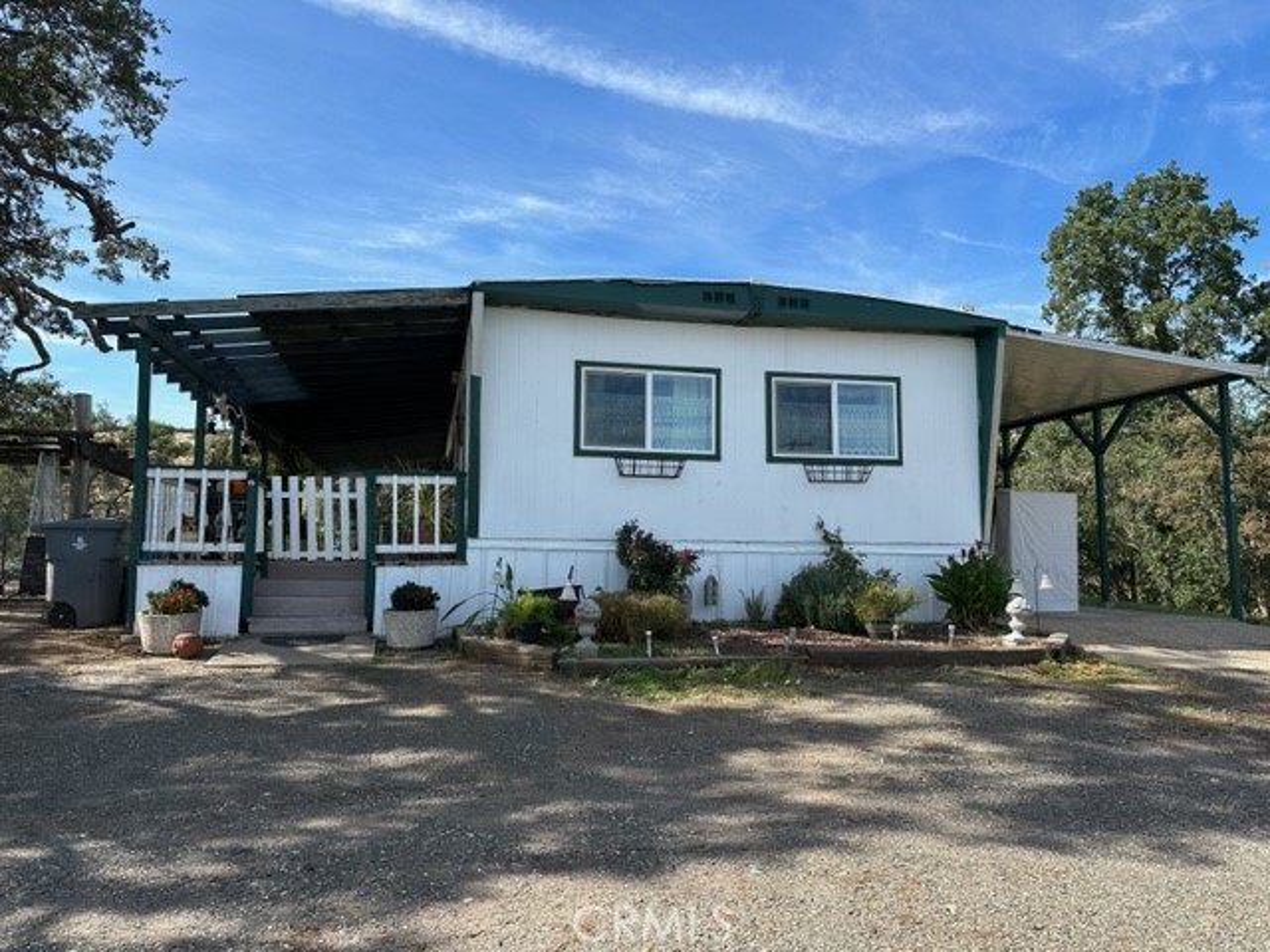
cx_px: 635
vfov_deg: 56.8
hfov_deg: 71.6
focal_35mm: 24
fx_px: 881
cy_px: 476
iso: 80
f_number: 1.78
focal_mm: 6.86
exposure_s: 1/2967
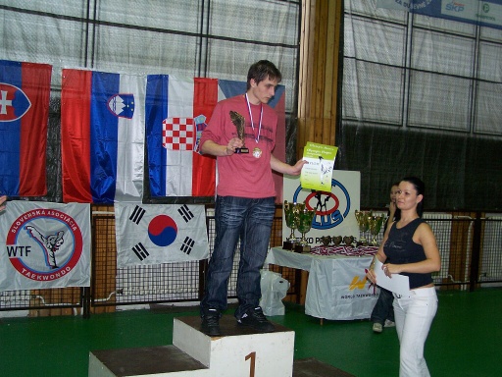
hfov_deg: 39.7
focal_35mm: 48
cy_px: 188
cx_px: 251
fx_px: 696
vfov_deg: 30.3
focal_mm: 8
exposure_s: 1/60
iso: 140
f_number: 3
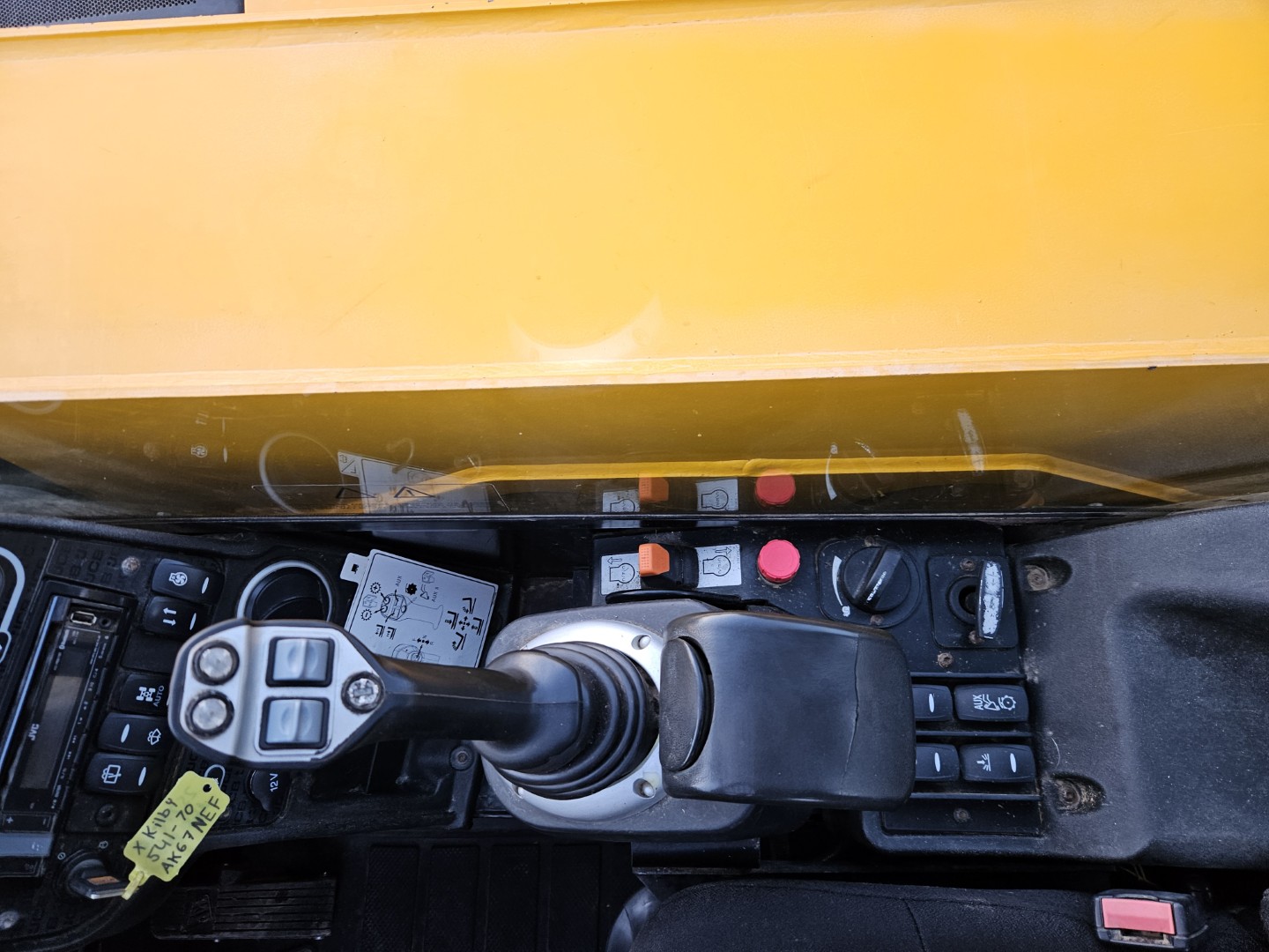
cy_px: 476
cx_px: 634
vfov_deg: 58.9
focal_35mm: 23
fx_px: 843
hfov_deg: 73.9
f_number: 1.8
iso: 125
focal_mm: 5.4
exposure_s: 1/100
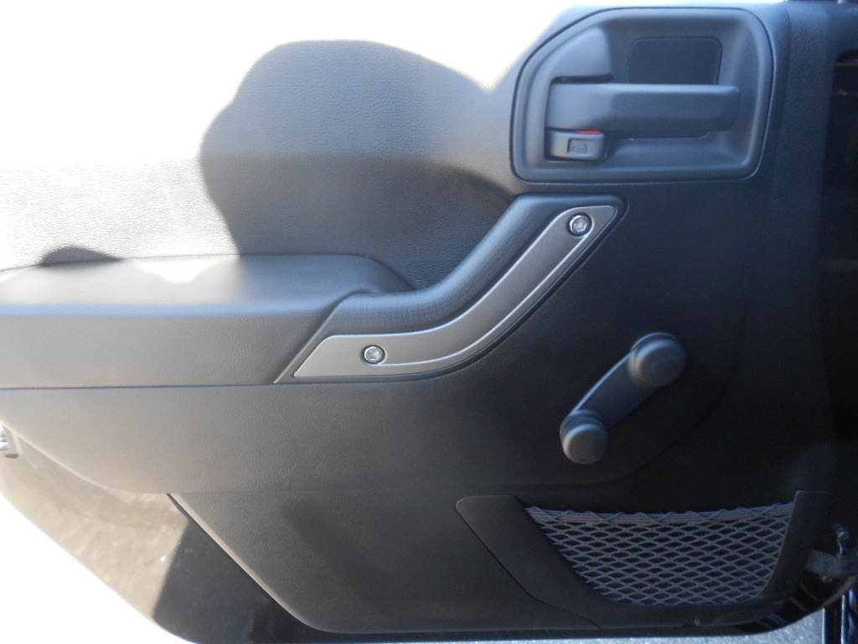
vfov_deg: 53.1
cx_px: 429
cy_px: 322
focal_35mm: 26
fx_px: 644
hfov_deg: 67.3
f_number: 3.2
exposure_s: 1/30
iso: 100
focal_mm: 4.6
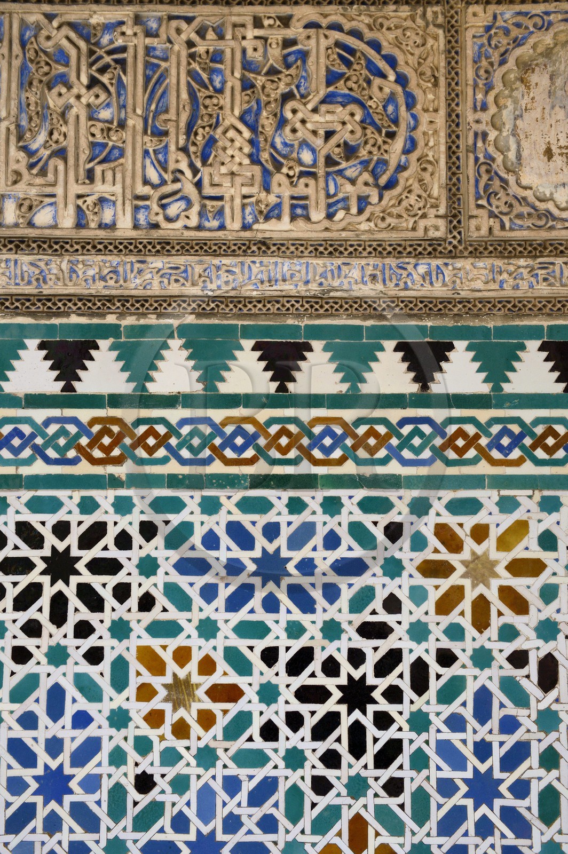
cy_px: 427
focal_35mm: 48
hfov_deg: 28.0
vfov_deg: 41.1
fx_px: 1138
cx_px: 284
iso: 800
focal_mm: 48
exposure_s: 1/100
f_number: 4
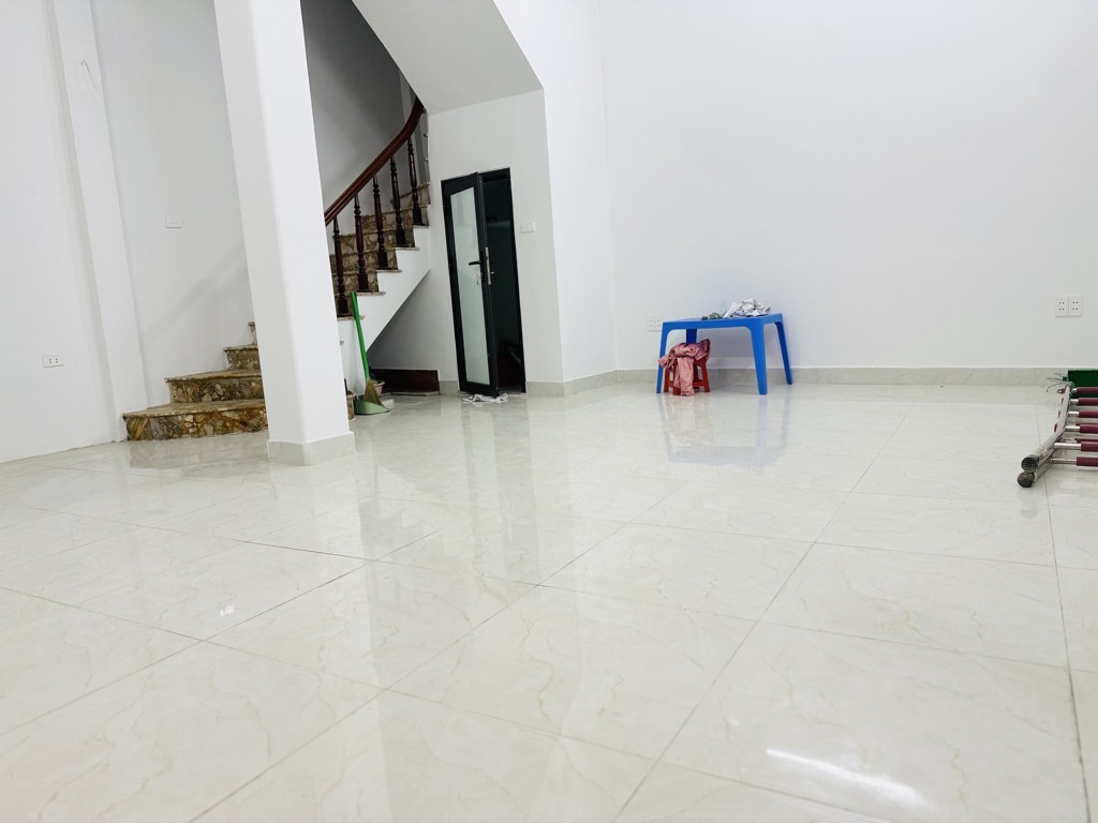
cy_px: 412
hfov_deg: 71.6
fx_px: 761
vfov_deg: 56.8
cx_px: 549
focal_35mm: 24
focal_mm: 6.76
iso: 80
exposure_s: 1/121
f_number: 1.78
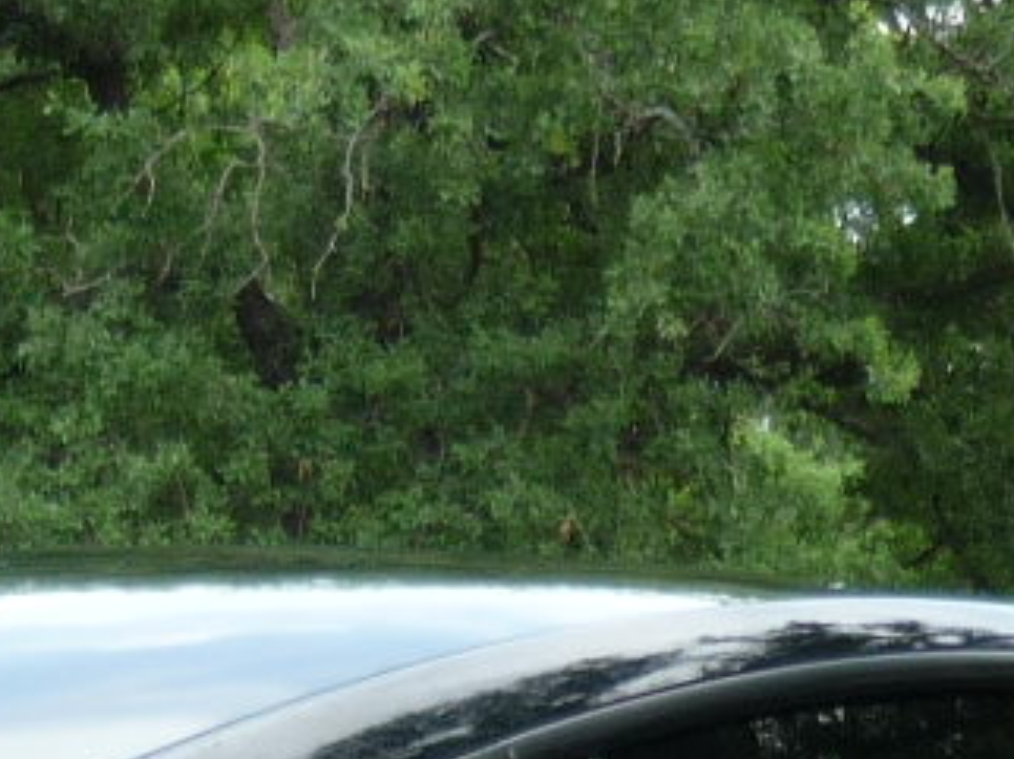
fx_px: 4800
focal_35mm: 164
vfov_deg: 8.4
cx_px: -91
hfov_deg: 11.9
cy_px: 1754
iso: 100
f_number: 2.8
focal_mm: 5.5
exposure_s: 1/250
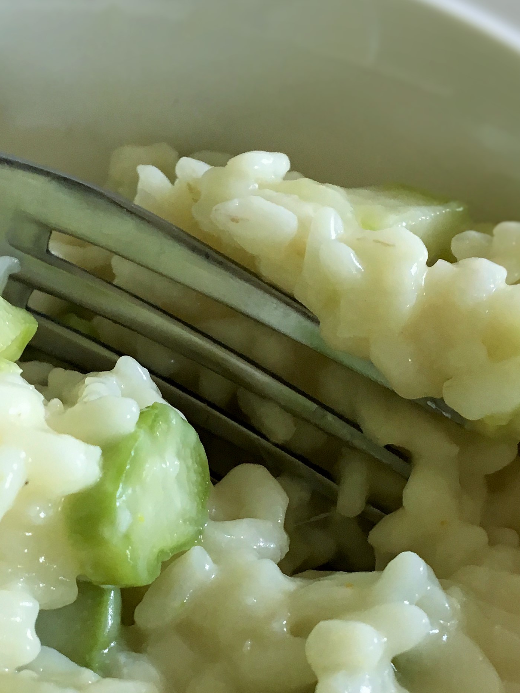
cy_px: 496
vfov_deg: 30.3
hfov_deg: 23.1
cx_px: 145
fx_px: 1262
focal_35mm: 63
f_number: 2.2
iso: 80
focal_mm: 4.15
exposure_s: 1/33
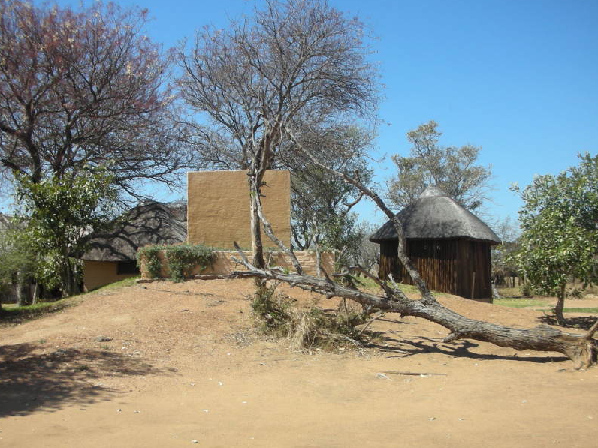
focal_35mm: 45
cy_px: 277
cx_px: 302
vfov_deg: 32.1
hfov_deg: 42.1
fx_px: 777
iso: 50
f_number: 8.5
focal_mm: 5.8
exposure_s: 1/73.7
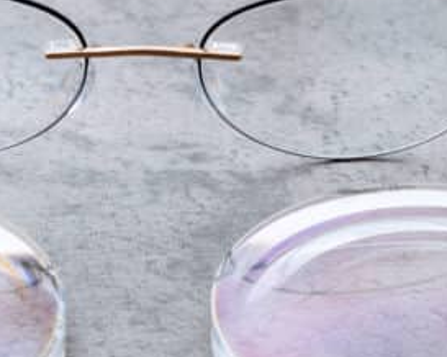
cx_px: 141
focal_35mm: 198
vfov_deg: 7.8
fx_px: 2618
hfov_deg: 9.8
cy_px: 105
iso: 800
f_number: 14
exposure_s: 1/160
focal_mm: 75
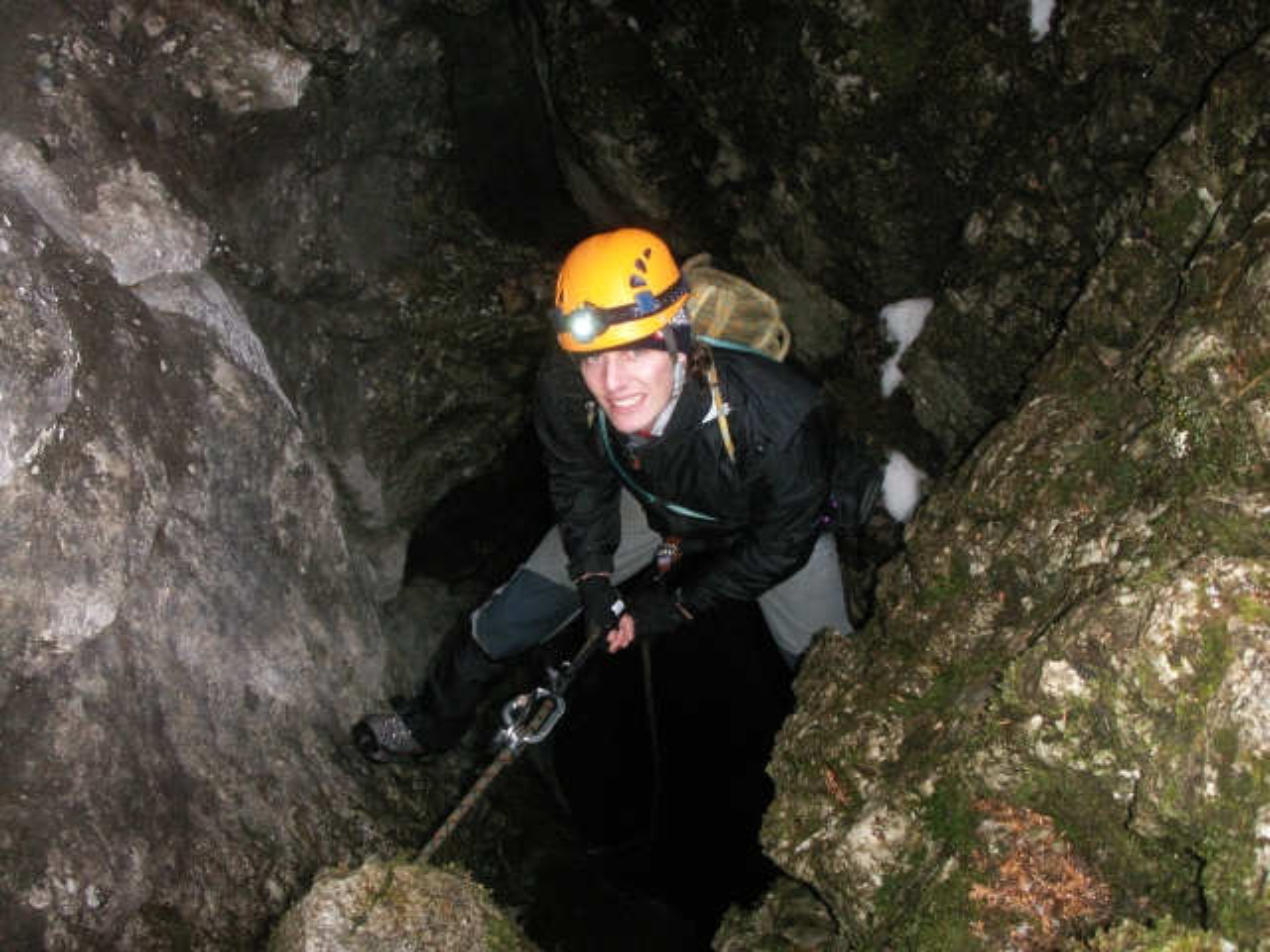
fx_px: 1357
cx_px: 635
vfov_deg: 38.7
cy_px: 476
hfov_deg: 50.1
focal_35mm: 37
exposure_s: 1/40
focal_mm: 7.7
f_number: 3.5
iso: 160
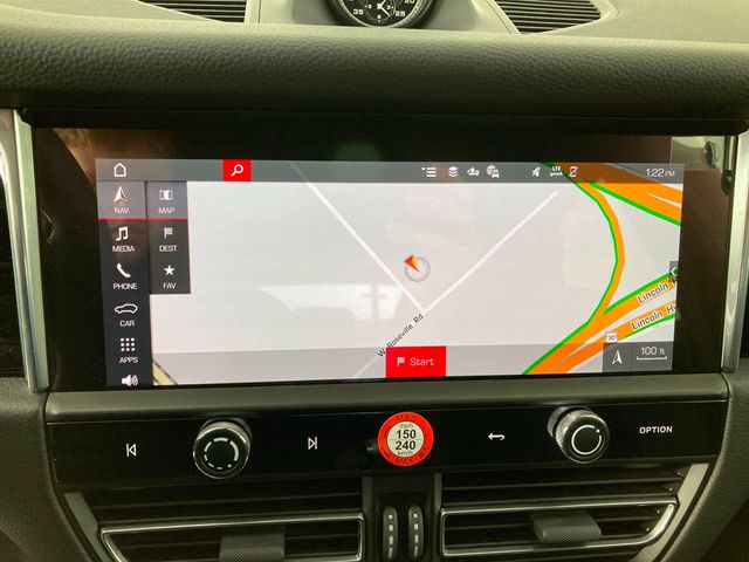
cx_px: 374
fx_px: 606
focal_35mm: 28
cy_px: 281
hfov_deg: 63.4
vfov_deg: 49.7
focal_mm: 3.99
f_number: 1.8
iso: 50
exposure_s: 1/60
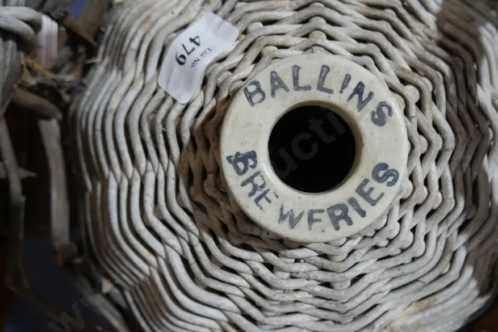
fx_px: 470
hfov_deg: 55.6
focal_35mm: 34
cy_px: 160
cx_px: 285
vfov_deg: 38.9
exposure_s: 1/60
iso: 500
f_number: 3.5
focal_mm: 14
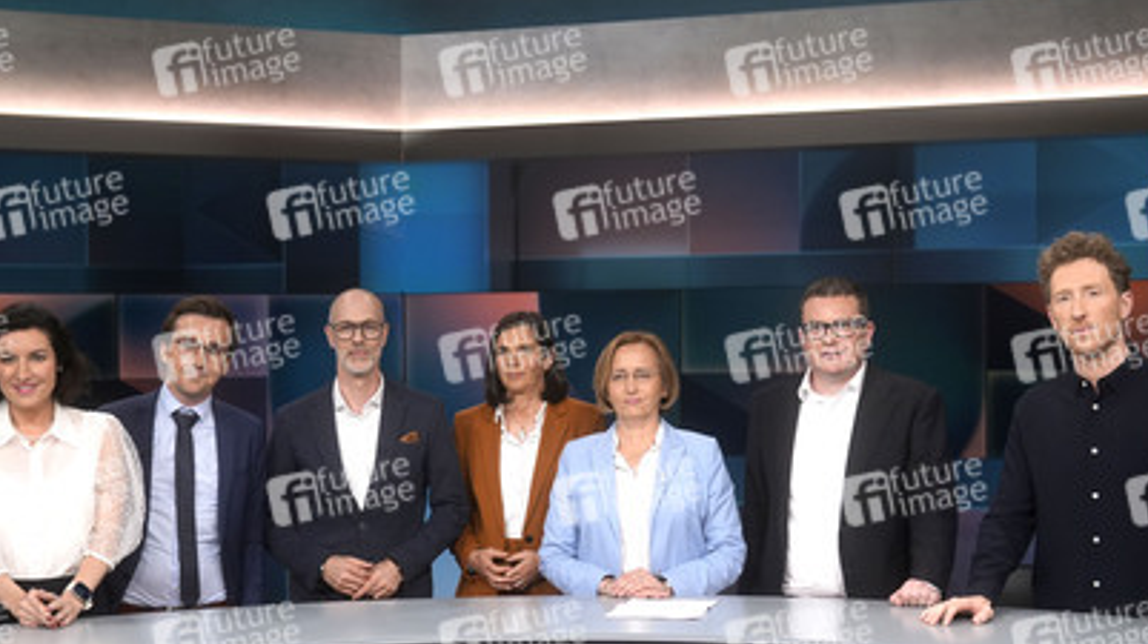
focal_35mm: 53
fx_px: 1612
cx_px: 551
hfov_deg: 39.2
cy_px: 421
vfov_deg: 22.5
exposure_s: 1/400
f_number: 2.2
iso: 640
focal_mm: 30
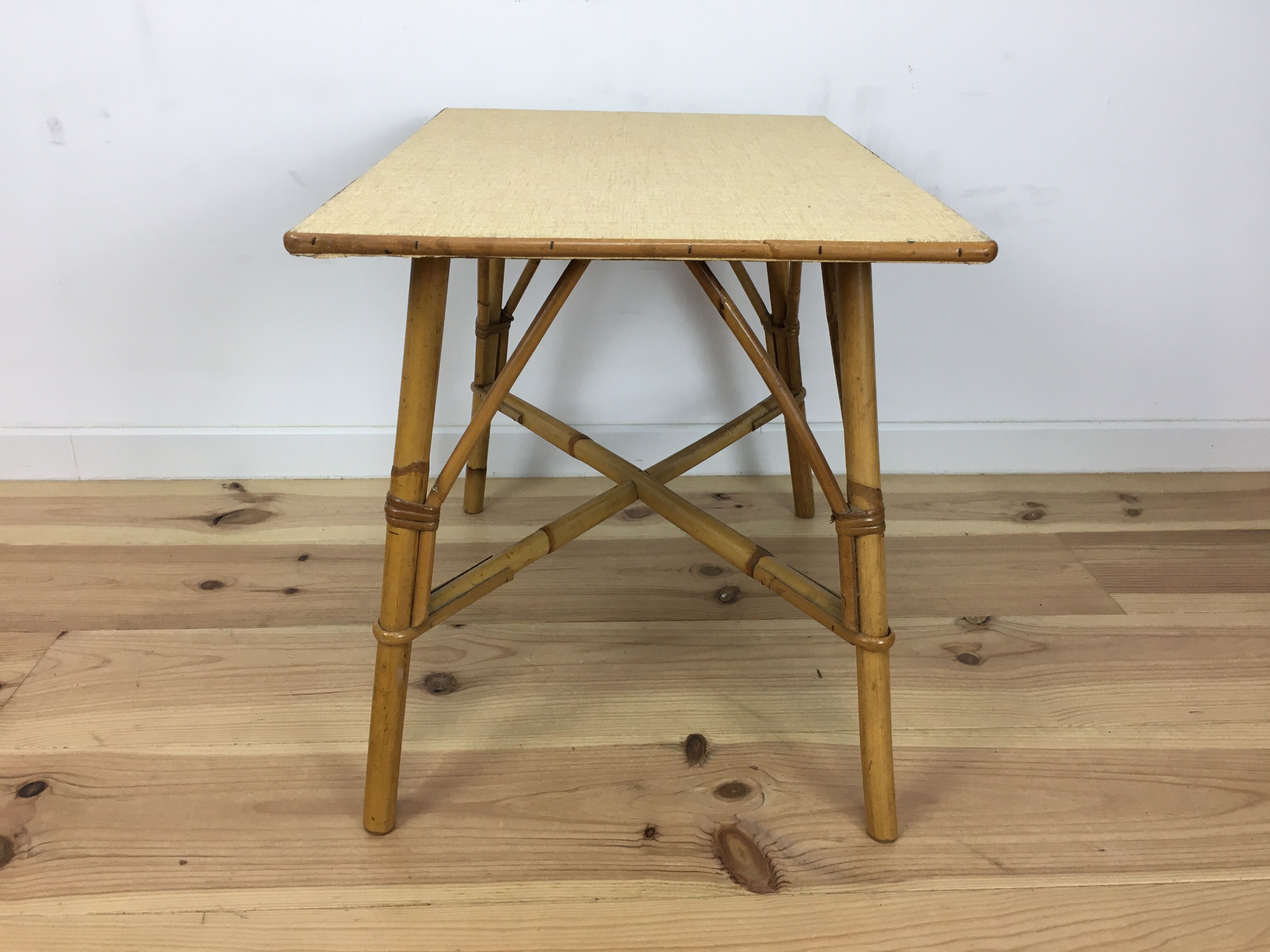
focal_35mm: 29
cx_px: 635
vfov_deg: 48.2
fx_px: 1064
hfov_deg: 61.7
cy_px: 476
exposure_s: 1/33
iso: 32
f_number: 2.2
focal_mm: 4.15
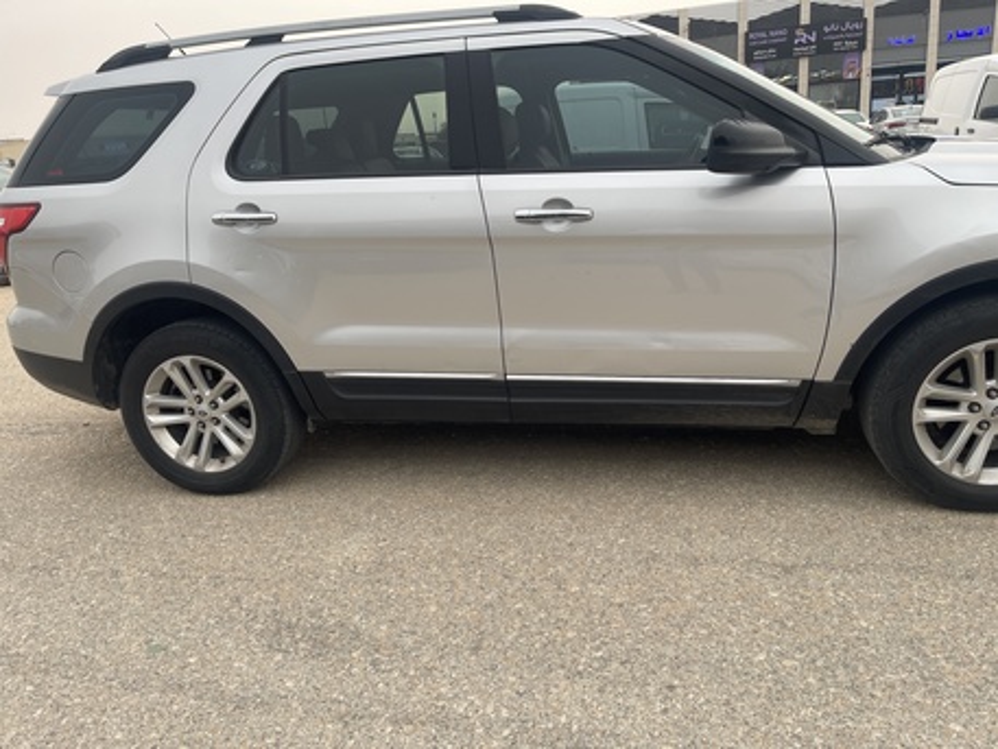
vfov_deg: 54.9
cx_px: 499
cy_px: 374
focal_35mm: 25
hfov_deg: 69.4
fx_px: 721
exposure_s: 1/148
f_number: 1.6
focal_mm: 5.1
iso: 32
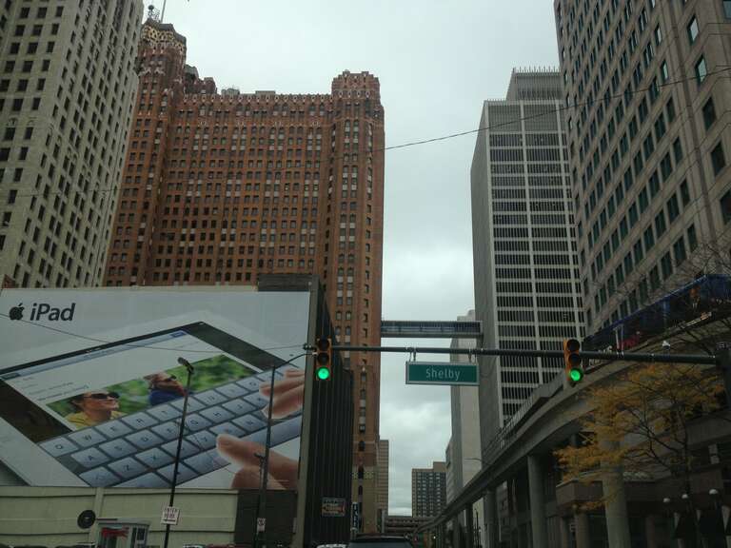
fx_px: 739
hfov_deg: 52.6
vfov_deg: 40.7
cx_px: 366
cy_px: 274
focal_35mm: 35
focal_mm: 4.28
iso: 50
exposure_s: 1/863
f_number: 2.4
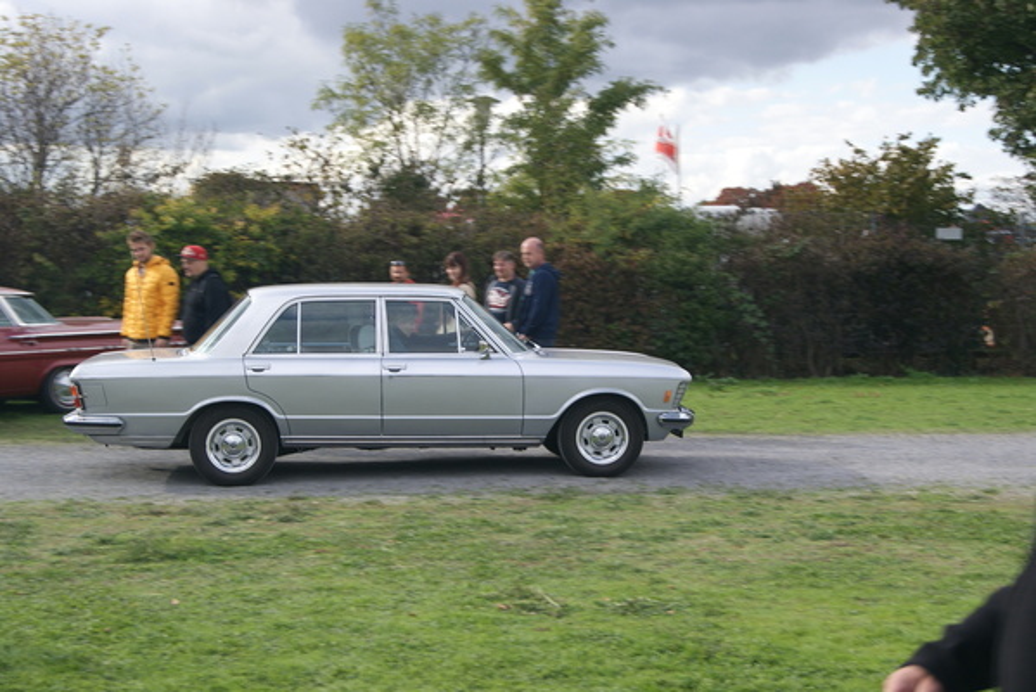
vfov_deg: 22.6
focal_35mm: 60
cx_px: 518
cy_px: 346
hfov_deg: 33.4
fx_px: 1727
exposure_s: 1/80
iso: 100
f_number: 9
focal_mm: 40
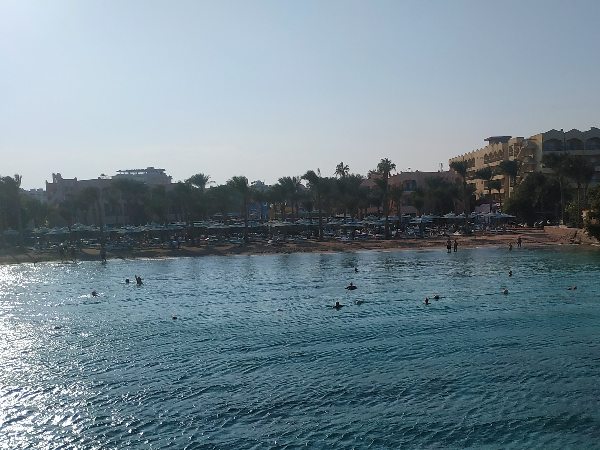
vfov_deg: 37.6
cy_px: 259
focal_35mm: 38
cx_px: 427
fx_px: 659
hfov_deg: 47.7
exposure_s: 1/15747
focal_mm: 3.94
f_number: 1.9
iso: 250
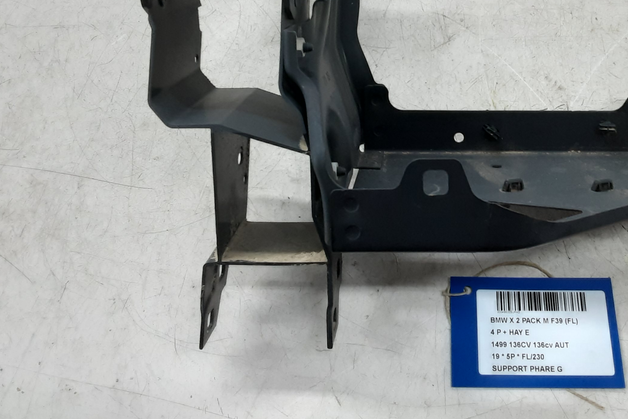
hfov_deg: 43.8
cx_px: 427
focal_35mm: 44
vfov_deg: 29.8
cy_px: 85
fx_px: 768
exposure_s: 1/50
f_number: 1.9
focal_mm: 2.91
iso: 80
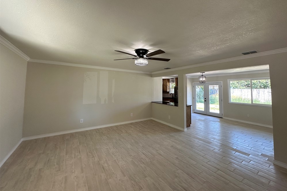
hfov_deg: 100.4
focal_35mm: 15
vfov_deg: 76.9
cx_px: 147
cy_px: 82
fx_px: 120
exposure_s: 1/120
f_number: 2.2
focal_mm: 2.22
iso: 125
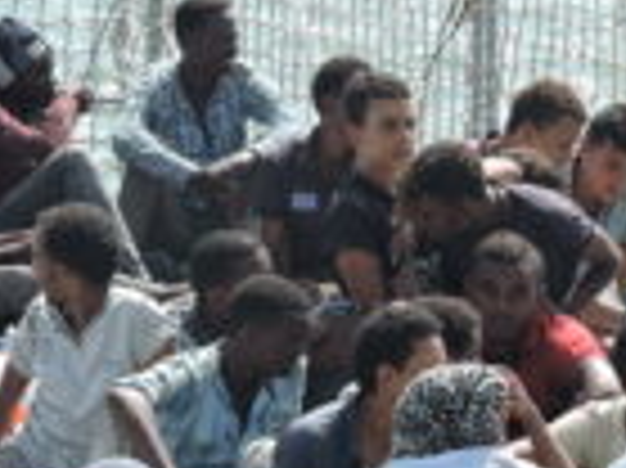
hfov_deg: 4.4
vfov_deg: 3.3
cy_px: 495
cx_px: 439
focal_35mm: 455
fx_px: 8221
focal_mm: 33
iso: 100
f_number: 4.6
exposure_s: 1/320
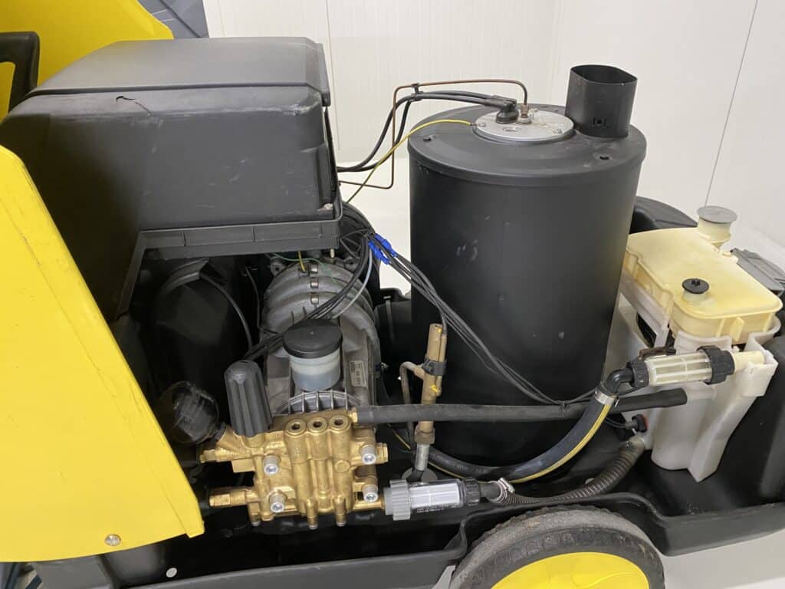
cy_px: 294
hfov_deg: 67.3
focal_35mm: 26
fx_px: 590
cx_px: 392
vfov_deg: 53.1
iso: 400
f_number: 1.8
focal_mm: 4.25
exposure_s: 1/33
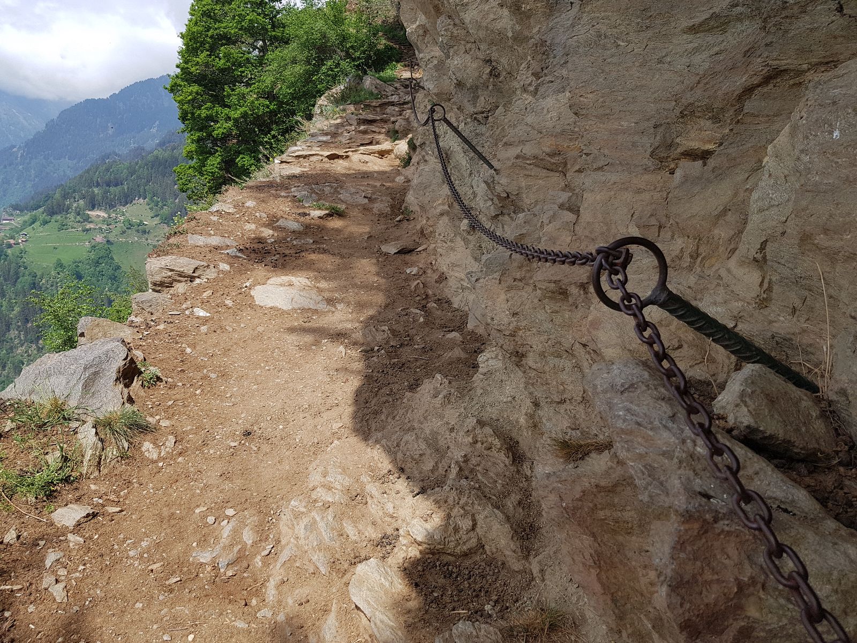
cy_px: 322
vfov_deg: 53.1
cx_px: 428
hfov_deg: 67.3
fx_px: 644
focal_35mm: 26
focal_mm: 4.2
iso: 50
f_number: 1.7
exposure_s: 1/1696
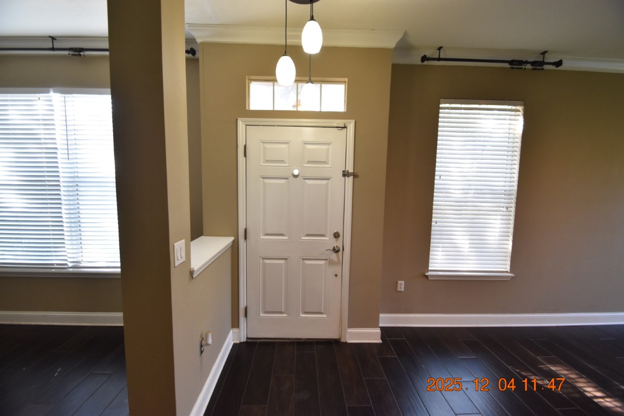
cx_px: 312
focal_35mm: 15
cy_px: 208
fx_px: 260
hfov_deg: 100.4
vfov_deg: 77.3
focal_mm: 10
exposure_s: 1/180
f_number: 3.5
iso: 800
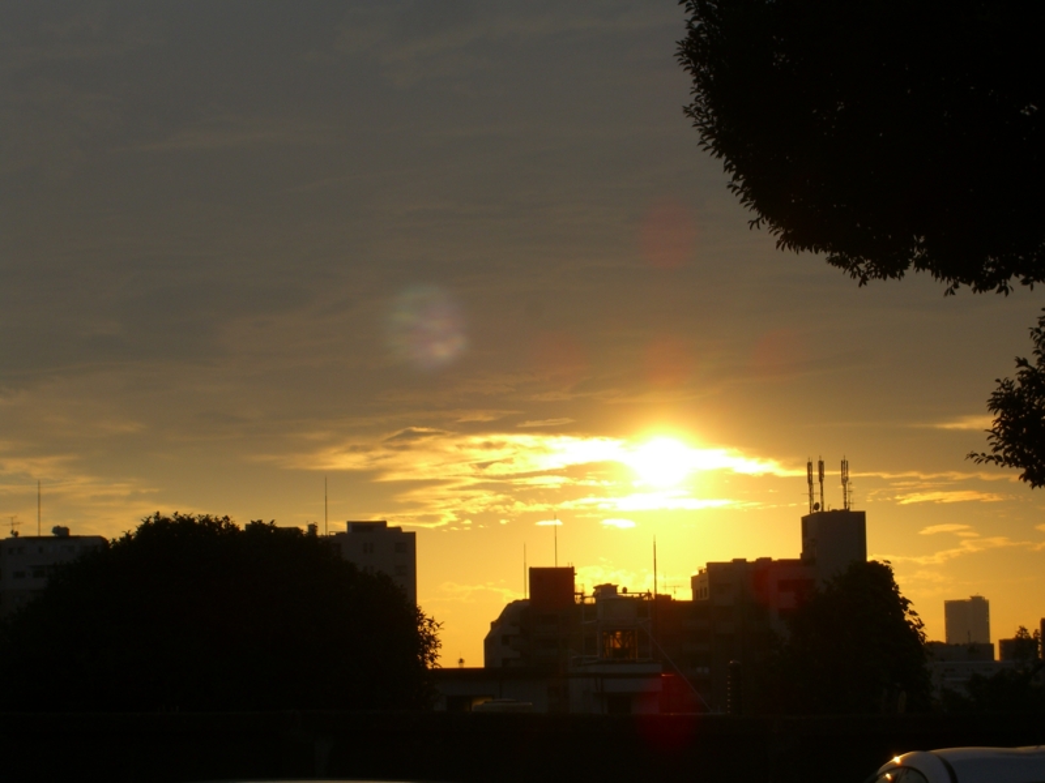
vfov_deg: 13.0
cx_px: 522
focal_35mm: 114
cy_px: 392
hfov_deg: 17.3
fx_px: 3441
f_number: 7.4
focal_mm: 23.7
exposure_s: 1/250
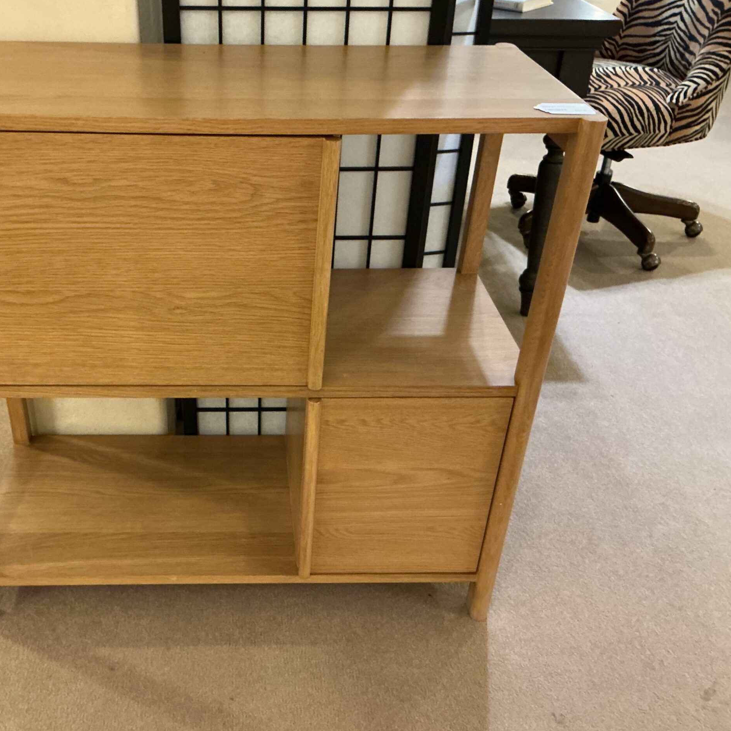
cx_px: 255
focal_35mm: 35
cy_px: 360
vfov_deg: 47.2
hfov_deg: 46.6
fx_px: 836
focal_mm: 3
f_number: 1.8
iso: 320
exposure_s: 1/30
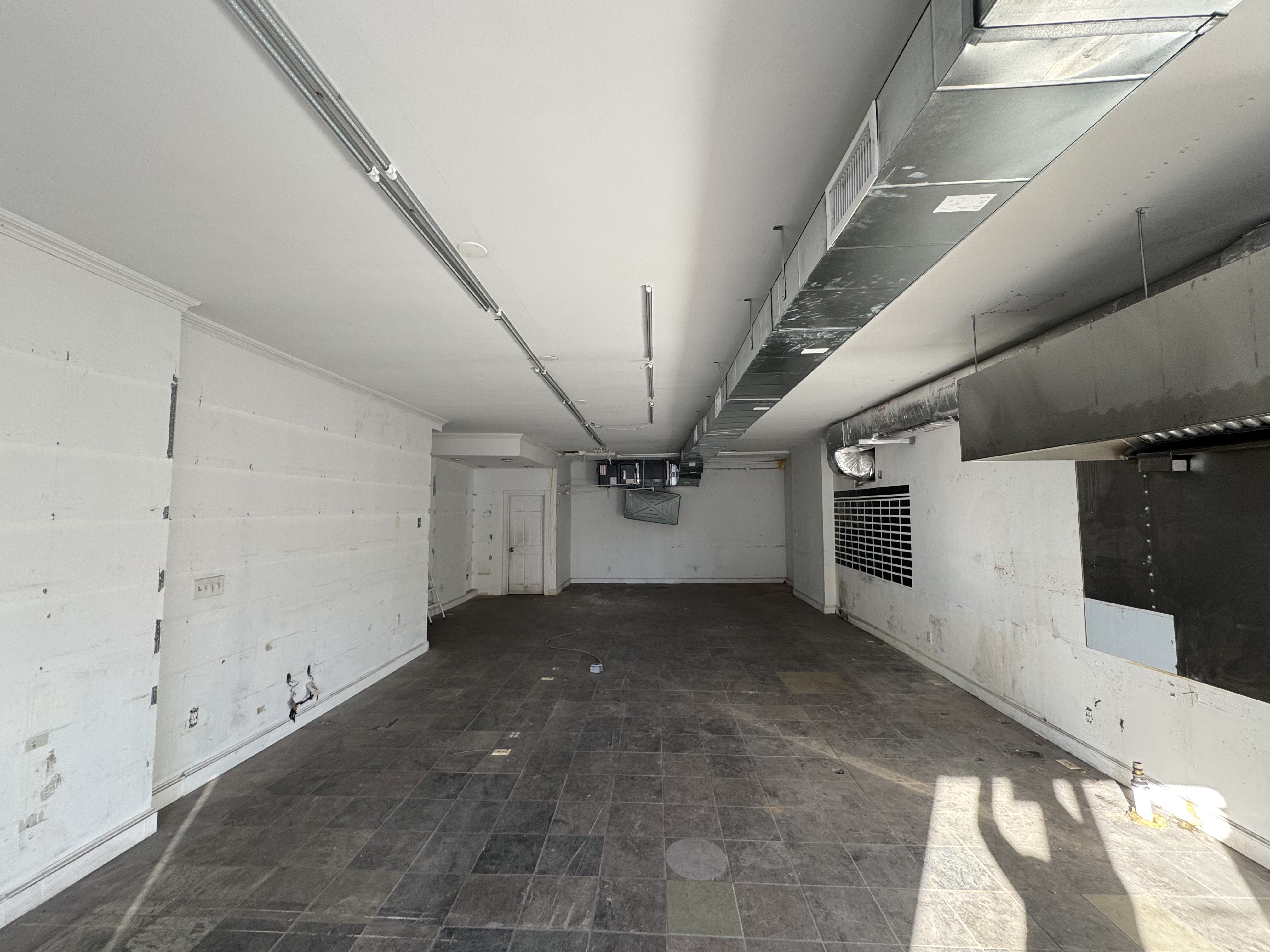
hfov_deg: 102.1
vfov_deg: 85.7
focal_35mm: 14
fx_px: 514
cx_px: 635
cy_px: 476
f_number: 2.2
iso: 100
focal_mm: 2.22
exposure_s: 1/99
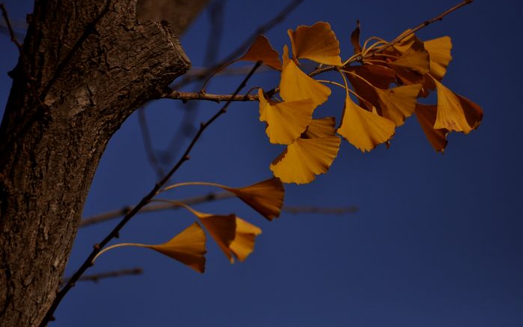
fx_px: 6558
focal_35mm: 460
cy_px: 156
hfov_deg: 4.6
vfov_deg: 2.9
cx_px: 262
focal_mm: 300
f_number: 5.6
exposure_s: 1/4000
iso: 200
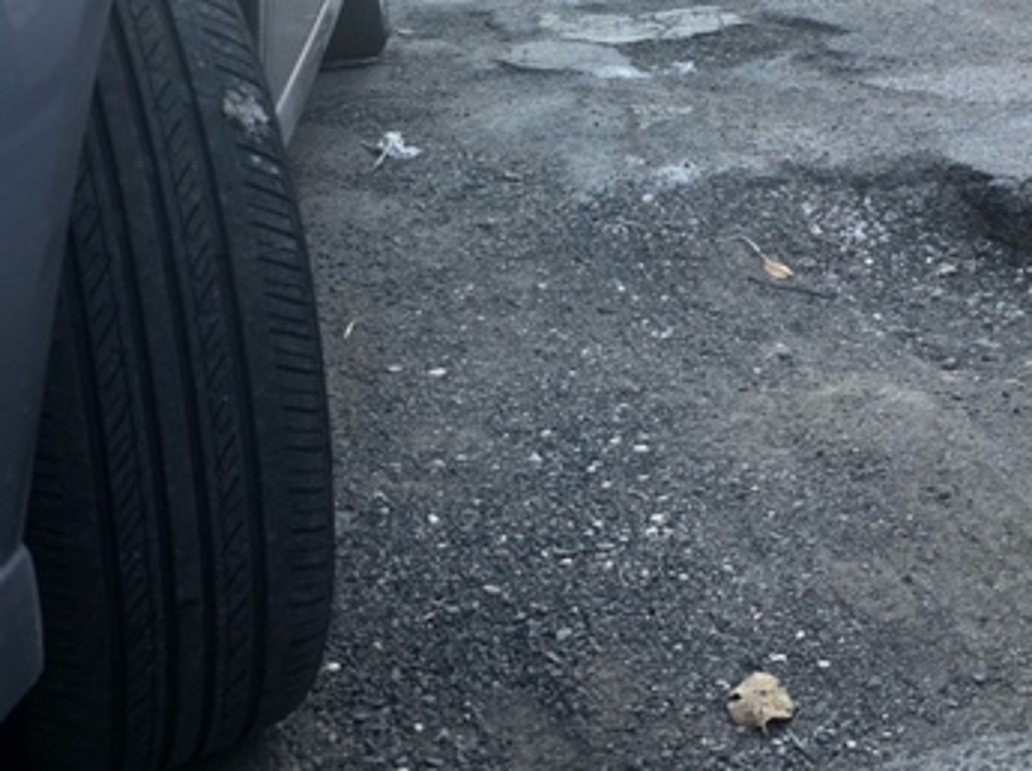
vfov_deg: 27.1
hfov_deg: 36.2
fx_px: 1549
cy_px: 96
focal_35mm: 52
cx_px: 742
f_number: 1.8
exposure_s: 1/123
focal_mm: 4
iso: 20
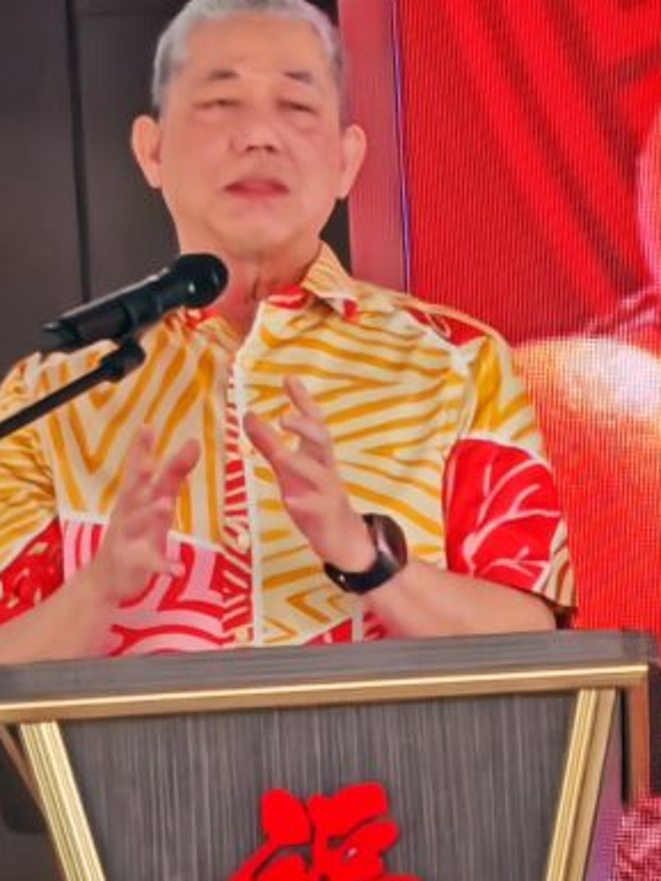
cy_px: 389
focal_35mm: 1072
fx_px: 27278
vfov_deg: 1.8
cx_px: 391
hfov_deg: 1.4
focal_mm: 15.38
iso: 800
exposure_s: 1/60
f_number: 2.6
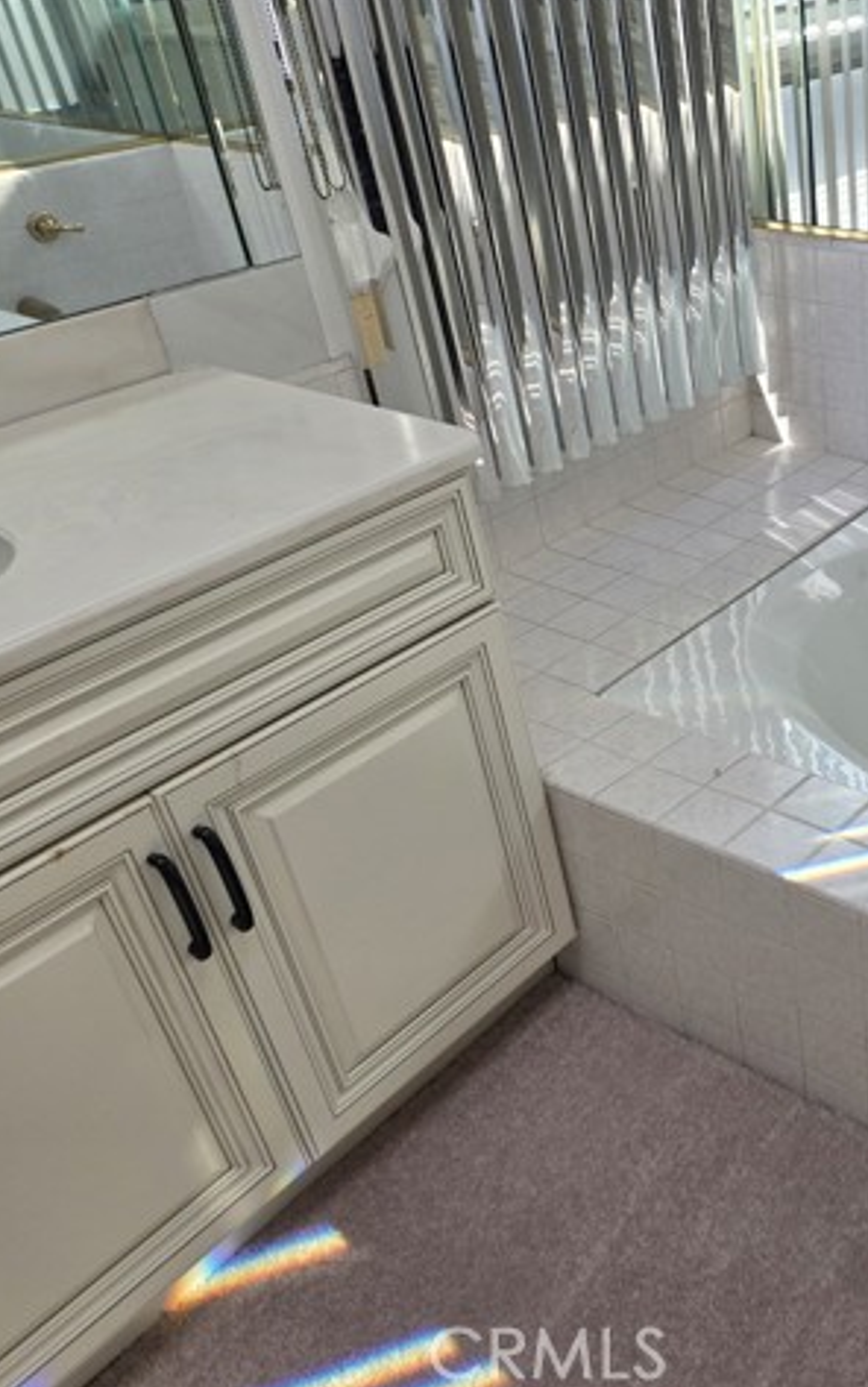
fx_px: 1248
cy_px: 692
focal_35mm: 33
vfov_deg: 58.1
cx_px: 915
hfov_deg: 34.1
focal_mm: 5.4
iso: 25
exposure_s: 1/224
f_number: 1.8
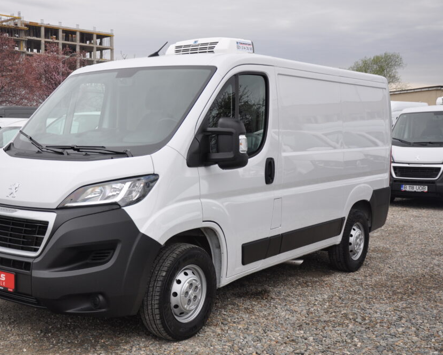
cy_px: 179
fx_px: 590
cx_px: 176
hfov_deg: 40.9
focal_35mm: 45
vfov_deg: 33.4
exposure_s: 1/100
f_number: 5
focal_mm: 26
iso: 400
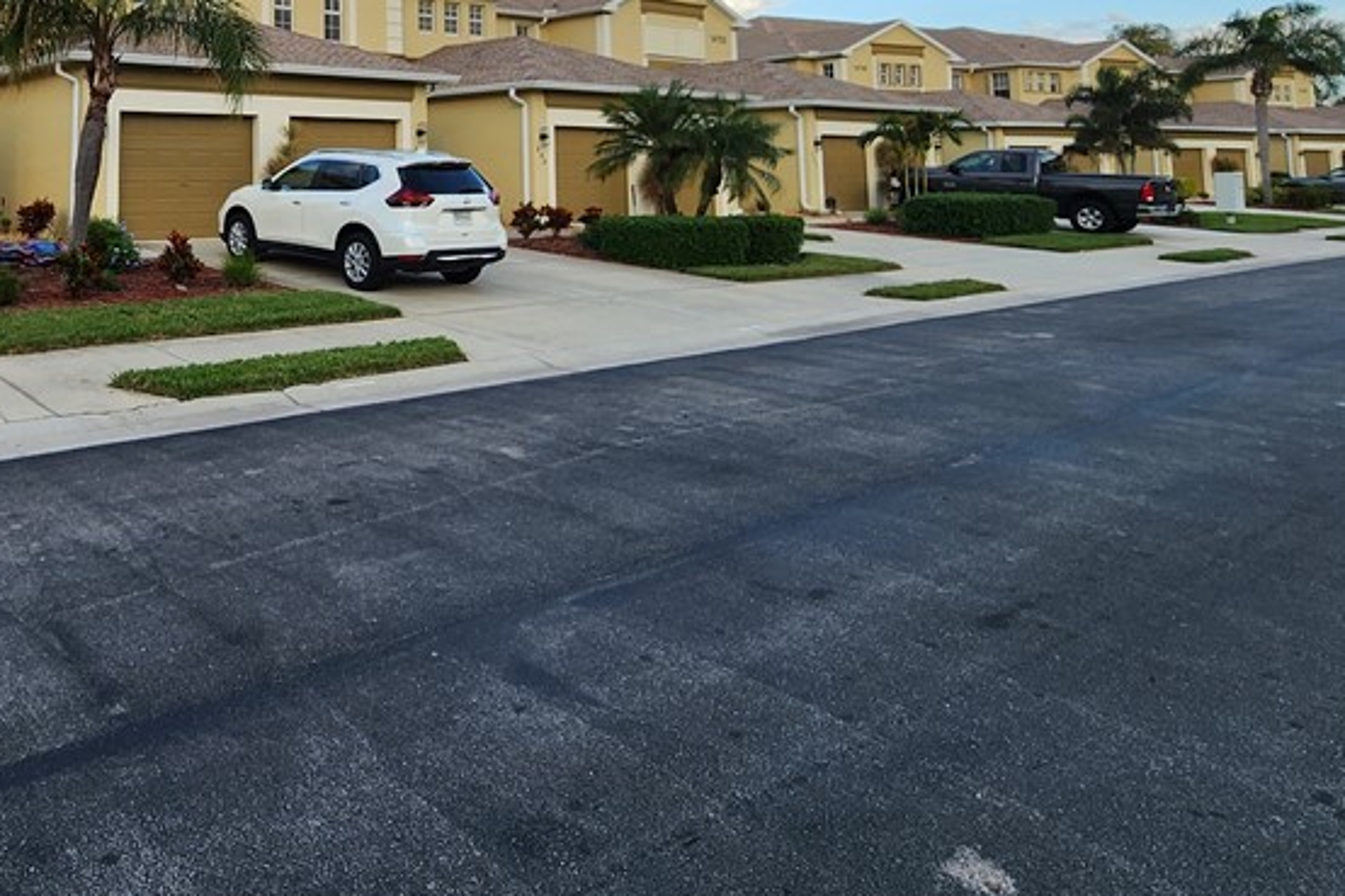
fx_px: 934
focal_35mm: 25
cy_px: 75
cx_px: 243
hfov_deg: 64.3
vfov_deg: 45.9
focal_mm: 2.2
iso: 50
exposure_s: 1/748
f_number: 2.2
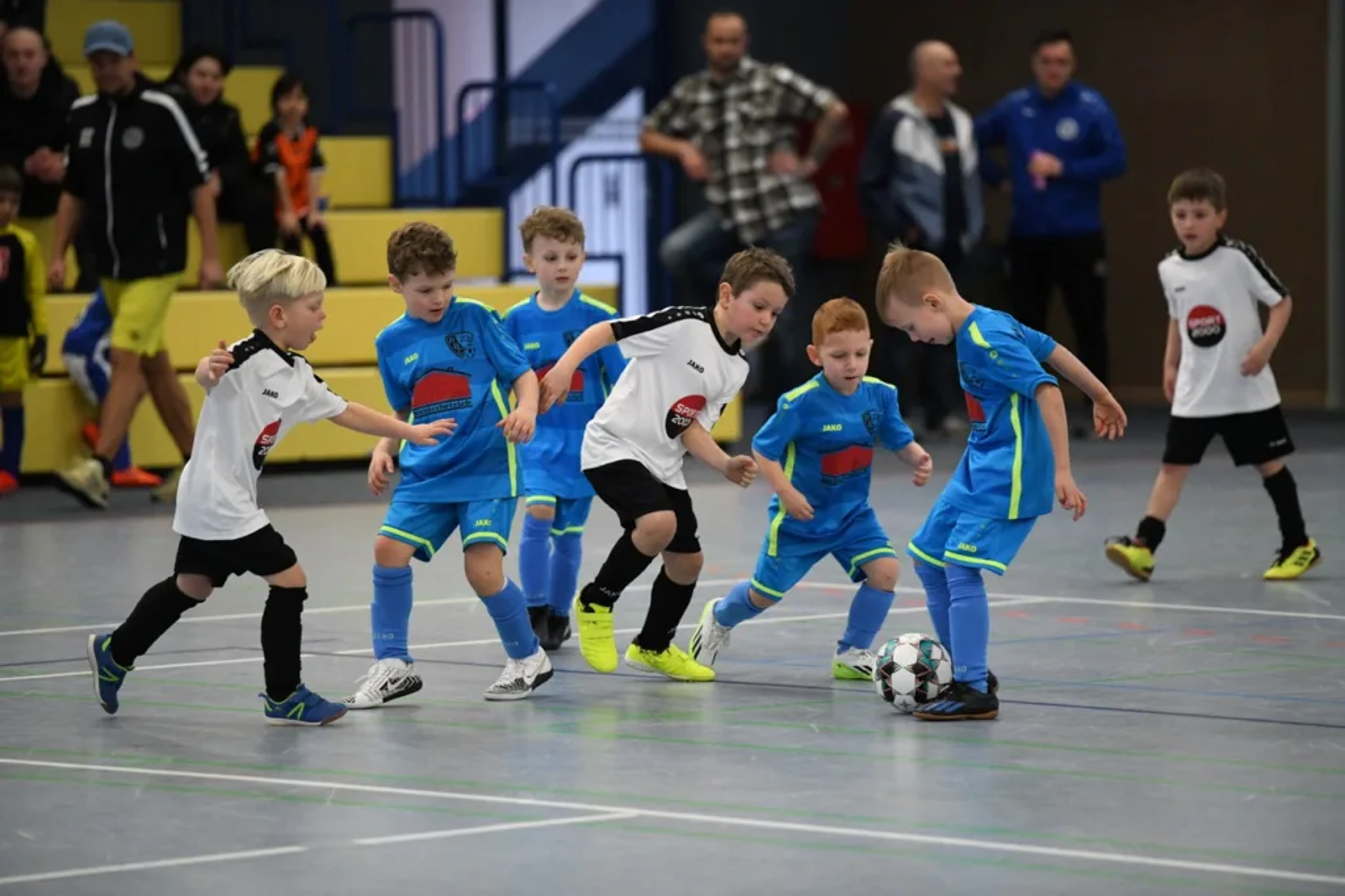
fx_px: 7469
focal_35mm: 200
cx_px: 672
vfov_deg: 6.9
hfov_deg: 10.3
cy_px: 448
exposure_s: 1/1250
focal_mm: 200
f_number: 2.8
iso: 8000
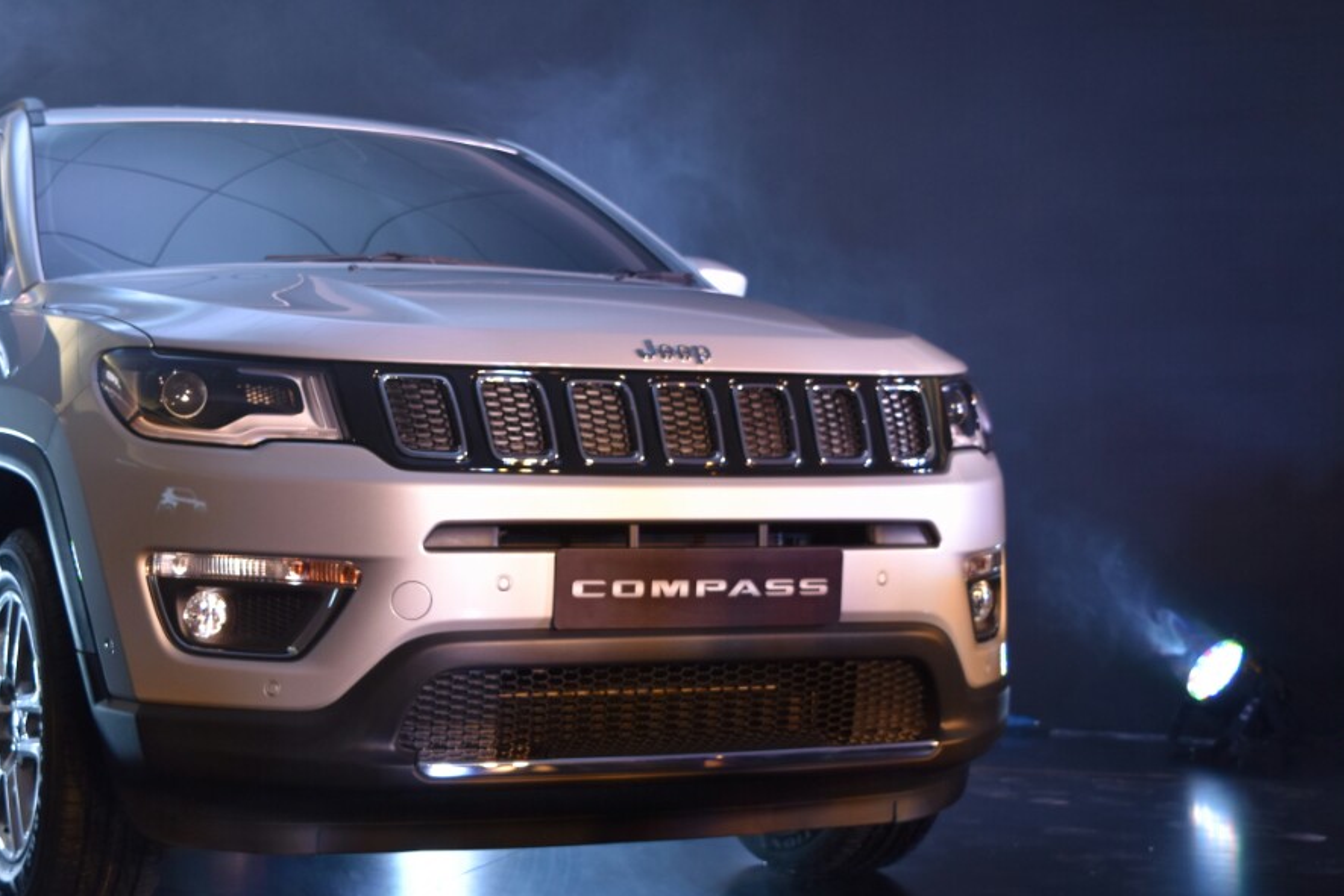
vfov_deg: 20.9
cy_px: 428
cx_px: 388
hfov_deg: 30.6
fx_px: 2427
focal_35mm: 65
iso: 400
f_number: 4.5
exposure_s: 1/80
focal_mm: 30
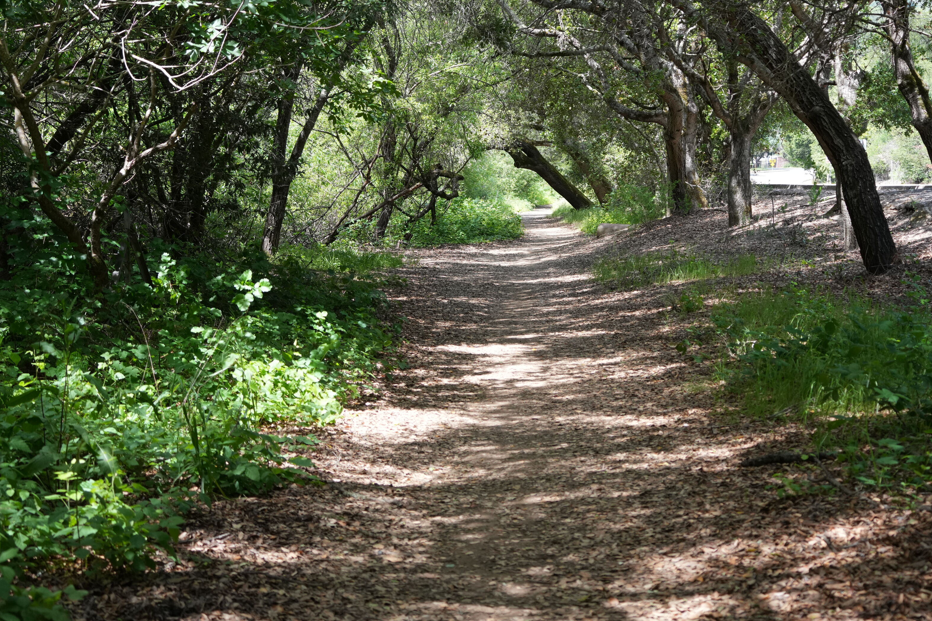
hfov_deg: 29.2
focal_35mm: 69
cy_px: 224
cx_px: 532
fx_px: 1786
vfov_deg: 19.7
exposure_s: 1/400
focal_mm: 50
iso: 640
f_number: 4.5
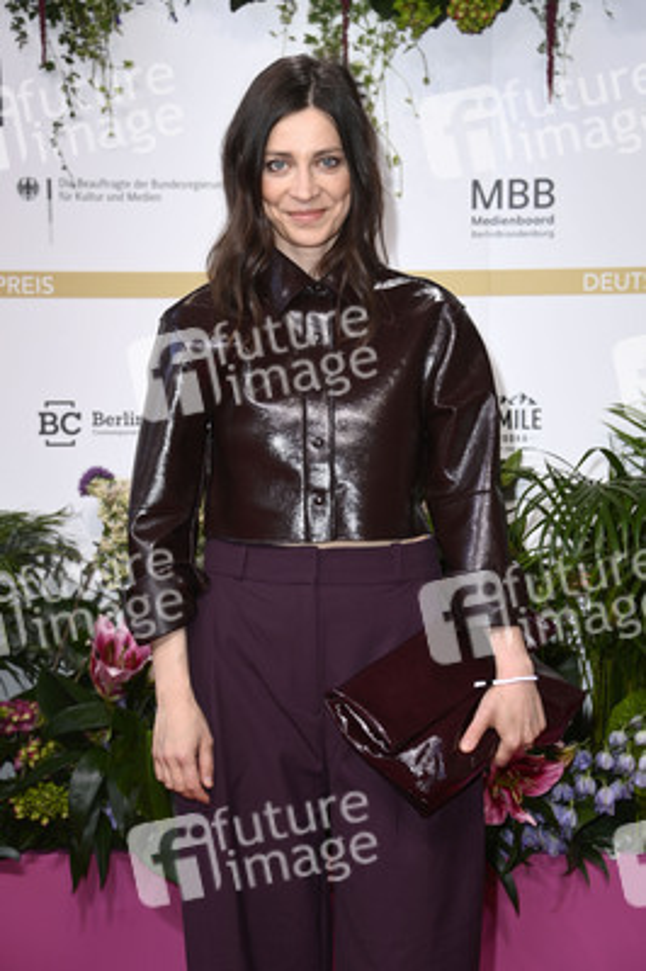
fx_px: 2427
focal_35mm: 90
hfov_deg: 15.2
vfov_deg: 22.6
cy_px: 486
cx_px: 323
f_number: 5.6
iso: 500
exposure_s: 1/250
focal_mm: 90
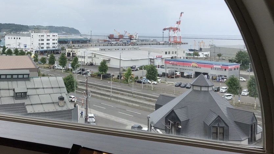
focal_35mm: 44
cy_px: 34
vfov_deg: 26.7
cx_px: 81
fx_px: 320
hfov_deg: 45.4
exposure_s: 1/847
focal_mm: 3.99
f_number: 1.8
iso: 20
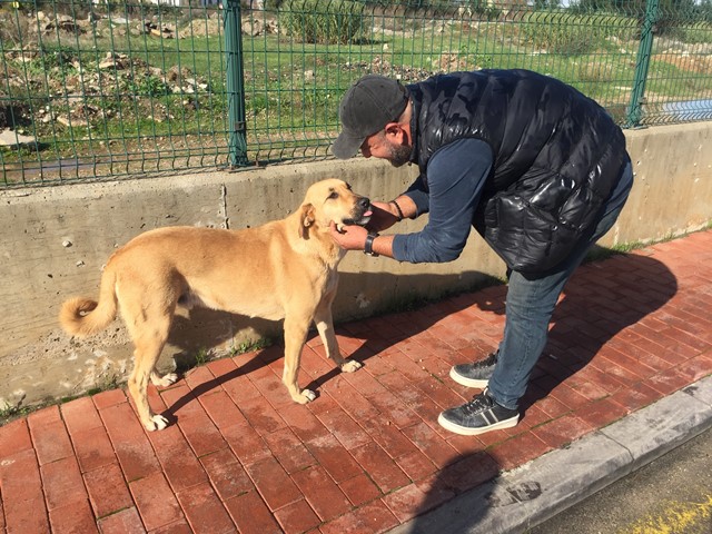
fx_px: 596
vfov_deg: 48.2
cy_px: 267
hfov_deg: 61.7
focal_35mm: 29
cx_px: 356
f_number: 2.2
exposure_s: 1/1522
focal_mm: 4.15
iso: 32
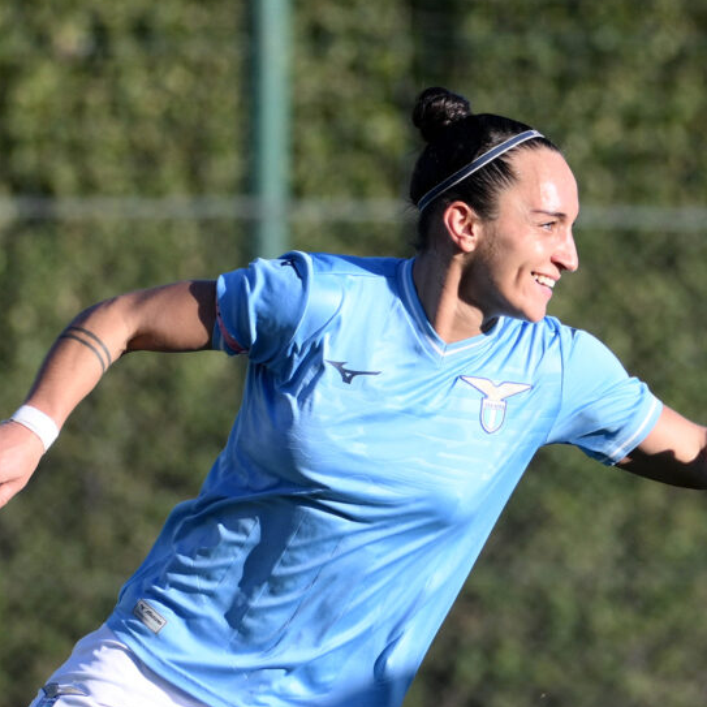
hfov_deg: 3.6
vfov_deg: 3.6
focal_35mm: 481
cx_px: 582
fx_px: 11115
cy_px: 407
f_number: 4
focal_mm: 200
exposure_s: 1/3200
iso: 800
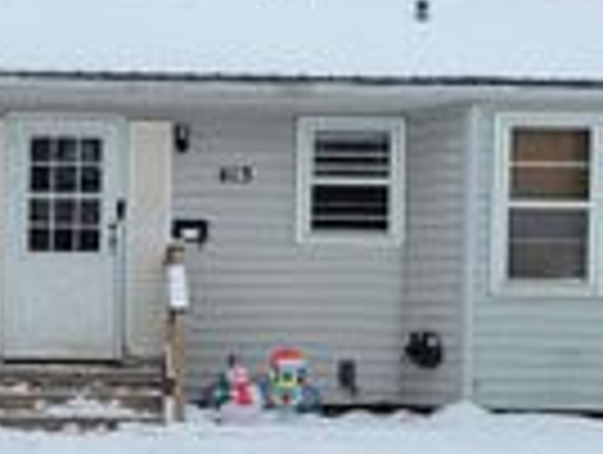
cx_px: 86
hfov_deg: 19.9
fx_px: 1693
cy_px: 384
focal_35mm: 97
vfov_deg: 15.2
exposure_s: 1/1704
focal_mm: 5.4
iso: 40
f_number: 1.8
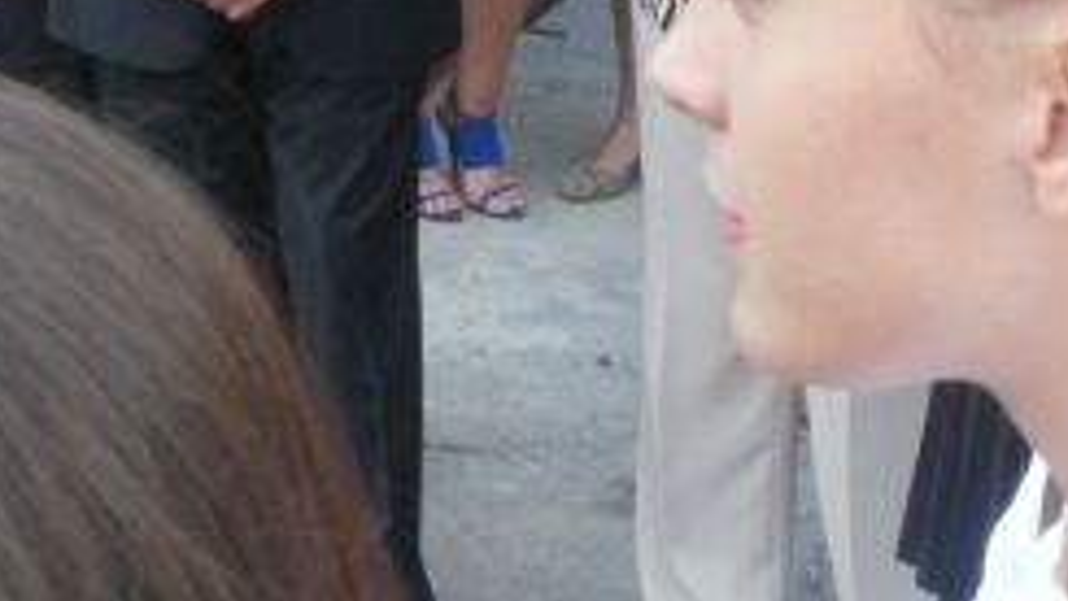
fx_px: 3173
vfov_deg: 10.4
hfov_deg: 19.1
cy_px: -342
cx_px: 588
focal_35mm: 112
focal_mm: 6.3
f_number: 3.5
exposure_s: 1/250
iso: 320
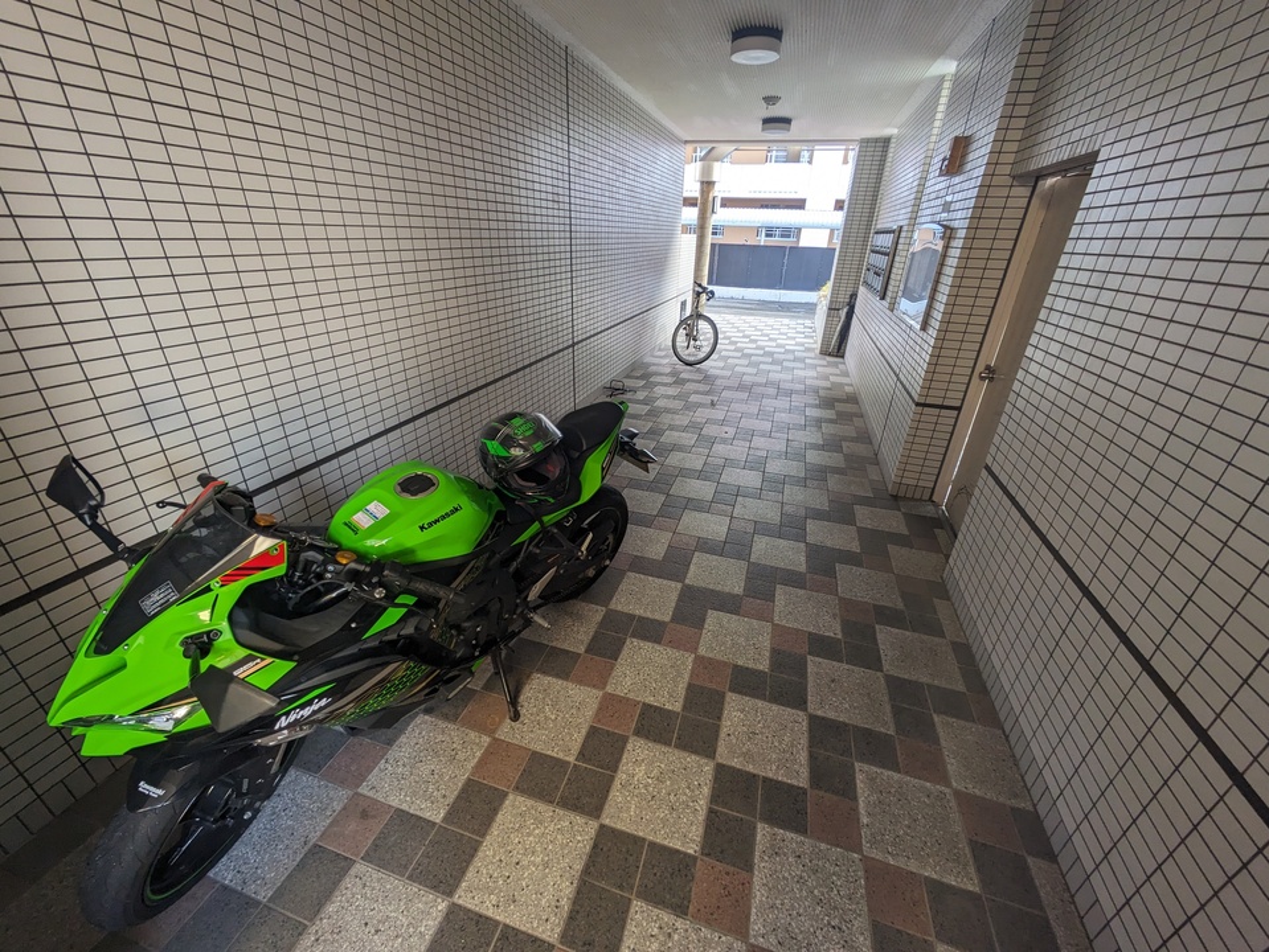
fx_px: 513
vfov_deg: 85.7
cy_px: 476
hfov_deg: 102.0
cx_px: 634
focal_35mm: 14
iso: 73
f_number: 2.2
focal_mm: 1.83
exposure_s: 1/40
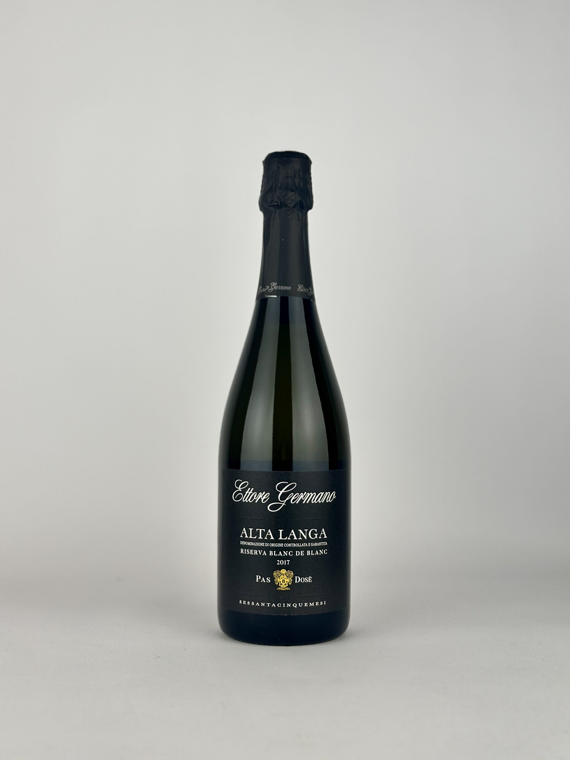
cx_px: 285
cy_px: 380
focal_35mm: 48
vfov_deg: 39.7
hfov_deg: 30.3
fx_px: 1054
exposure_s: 1/672
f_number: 1.78
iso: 80
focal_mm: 6.86
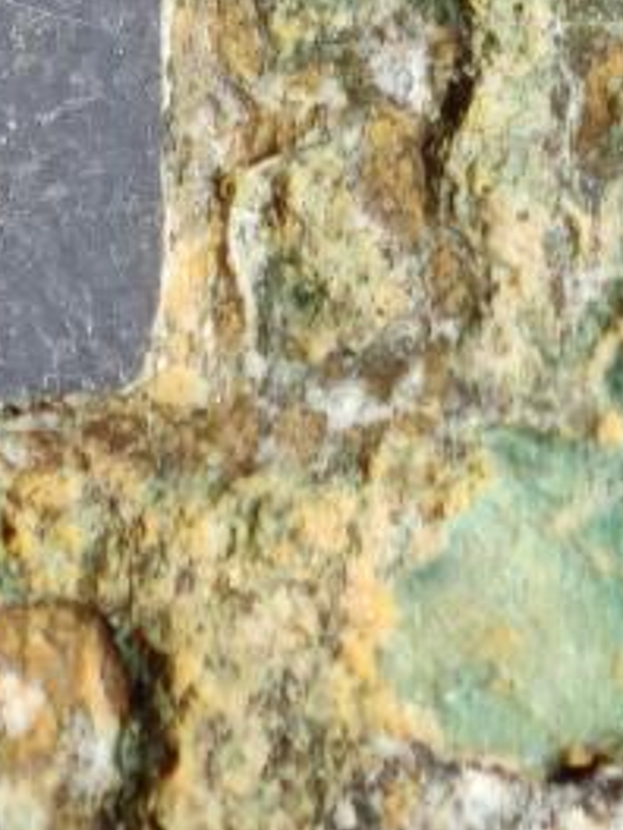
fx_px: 16510
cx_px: -286
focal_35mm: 688
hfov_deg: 2.2
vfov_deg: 2.9
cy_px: -163
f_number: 2
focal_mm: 9
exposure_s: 1/96
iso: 320
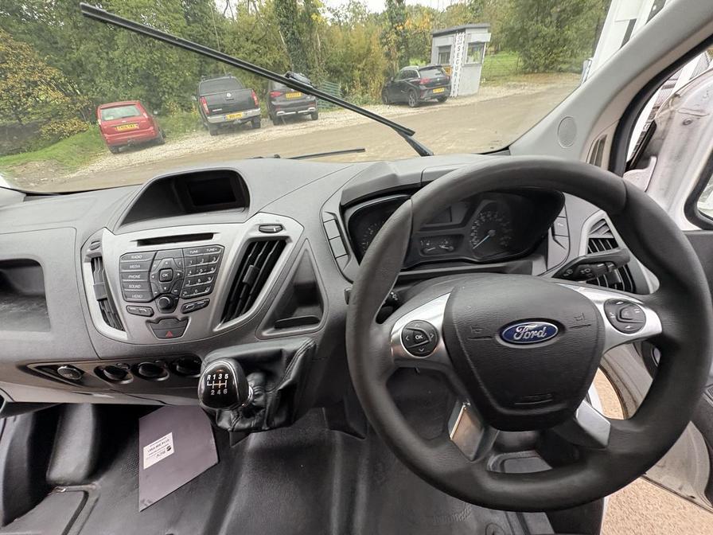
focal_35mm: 14
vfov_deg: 85.7
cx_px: 356
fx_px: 288
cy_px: 268
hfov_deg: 102.1
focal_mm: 2.22
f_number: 2.2
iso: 250
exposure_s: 1/60
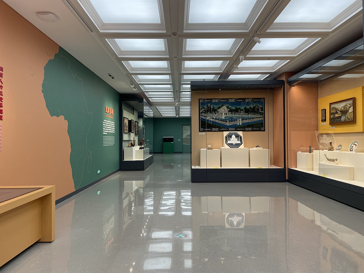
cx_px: 182
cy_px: 136
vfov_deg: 53.1
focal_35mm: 26
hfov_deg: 67.3
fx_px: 273
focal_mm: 4.2
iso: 80
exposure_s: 1/84
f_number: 1.6
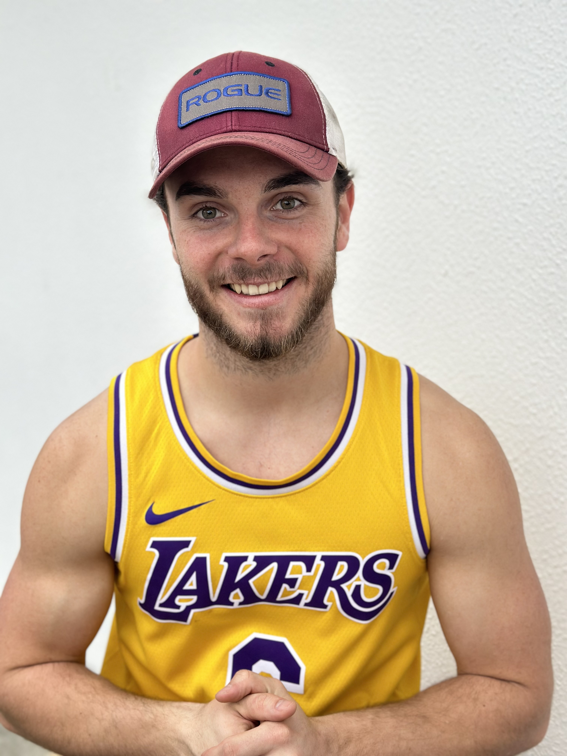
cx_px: 284
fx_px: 1048
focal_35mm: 48
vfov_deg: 39.7
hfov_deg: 30.3
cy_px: 378
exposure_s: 1/215
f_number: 1.78
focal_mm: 6.86
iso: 80
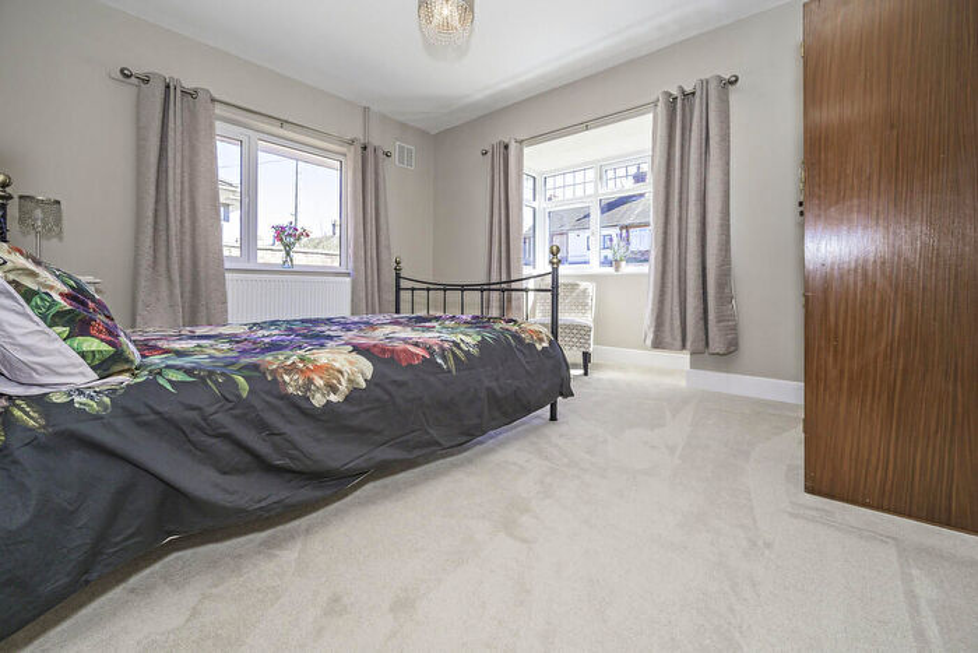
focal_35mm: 14
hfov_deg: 104.2
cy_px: 326
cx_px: 489
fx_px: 380
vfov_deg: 81.2
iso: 400
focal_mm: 14
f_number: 7.1
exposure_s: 1/125
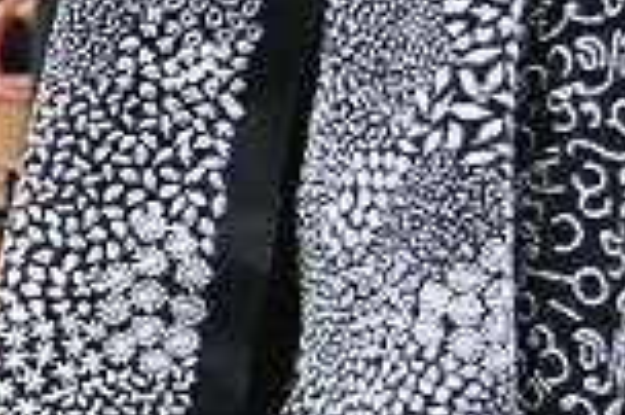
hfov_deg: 7.8
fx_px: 3642
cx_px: -1556
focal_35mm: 210
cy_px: 191
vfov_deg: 6.5
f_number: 4
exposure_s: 1/125
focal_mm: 30
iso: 2500
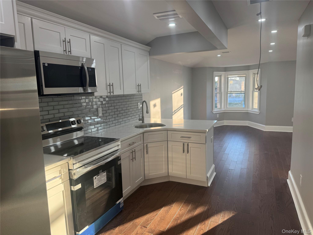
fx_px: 217
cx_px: 156
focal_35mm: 24
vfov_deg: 56.8
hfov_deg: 71.6
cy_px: 118
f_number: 1.78
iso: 64
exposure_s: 1/151
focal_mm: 6.76
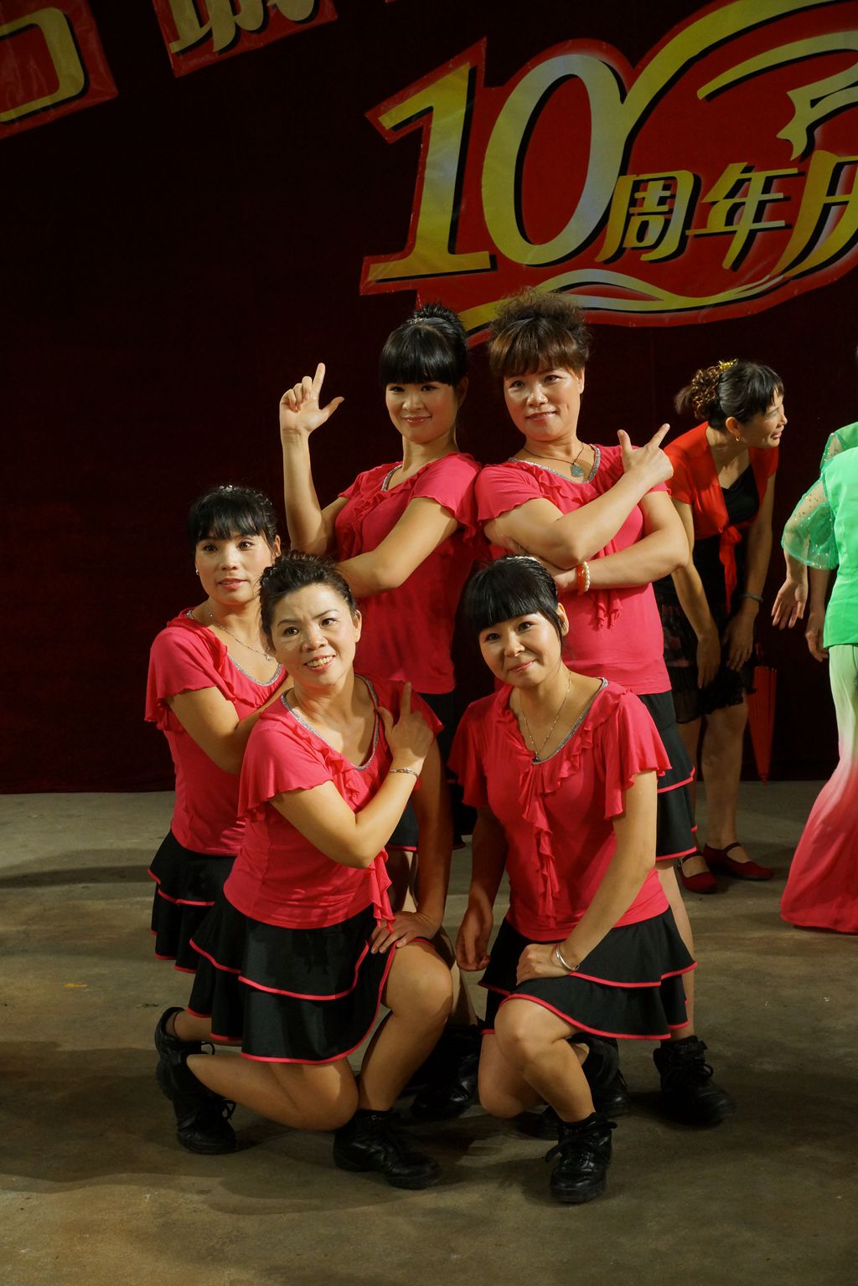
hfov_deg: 26.0
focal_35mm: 52
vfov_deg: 38.2
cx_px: 429
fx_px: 1859
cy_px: 643
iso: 800
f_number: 6.3
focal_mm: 35
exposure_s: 1/100
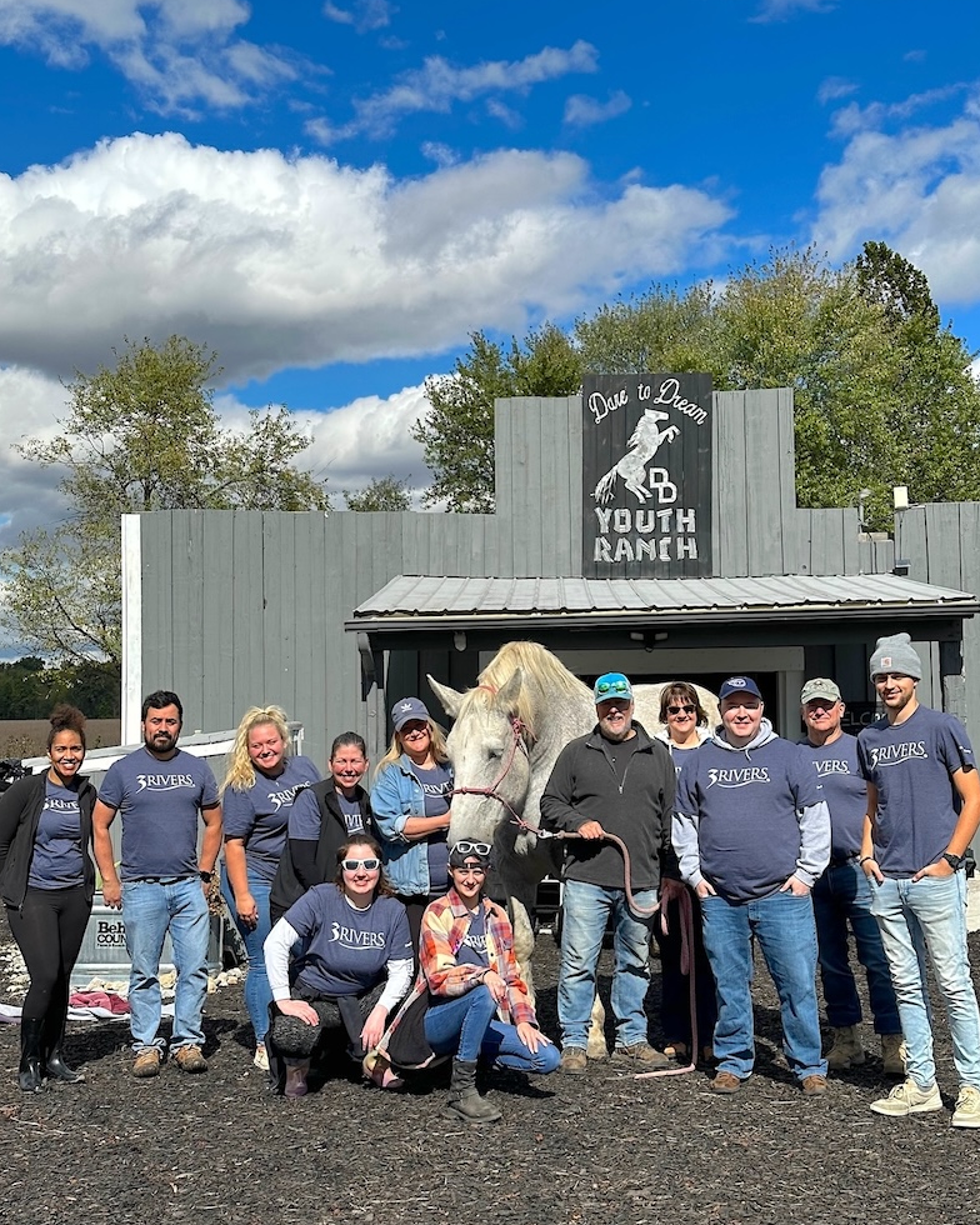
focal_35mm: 51
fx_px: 1849
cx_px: 488
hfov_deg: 29.7
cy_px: 601
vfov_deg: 36.7
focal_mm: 6.86
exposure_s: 1/5000
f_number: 1.78
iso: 64
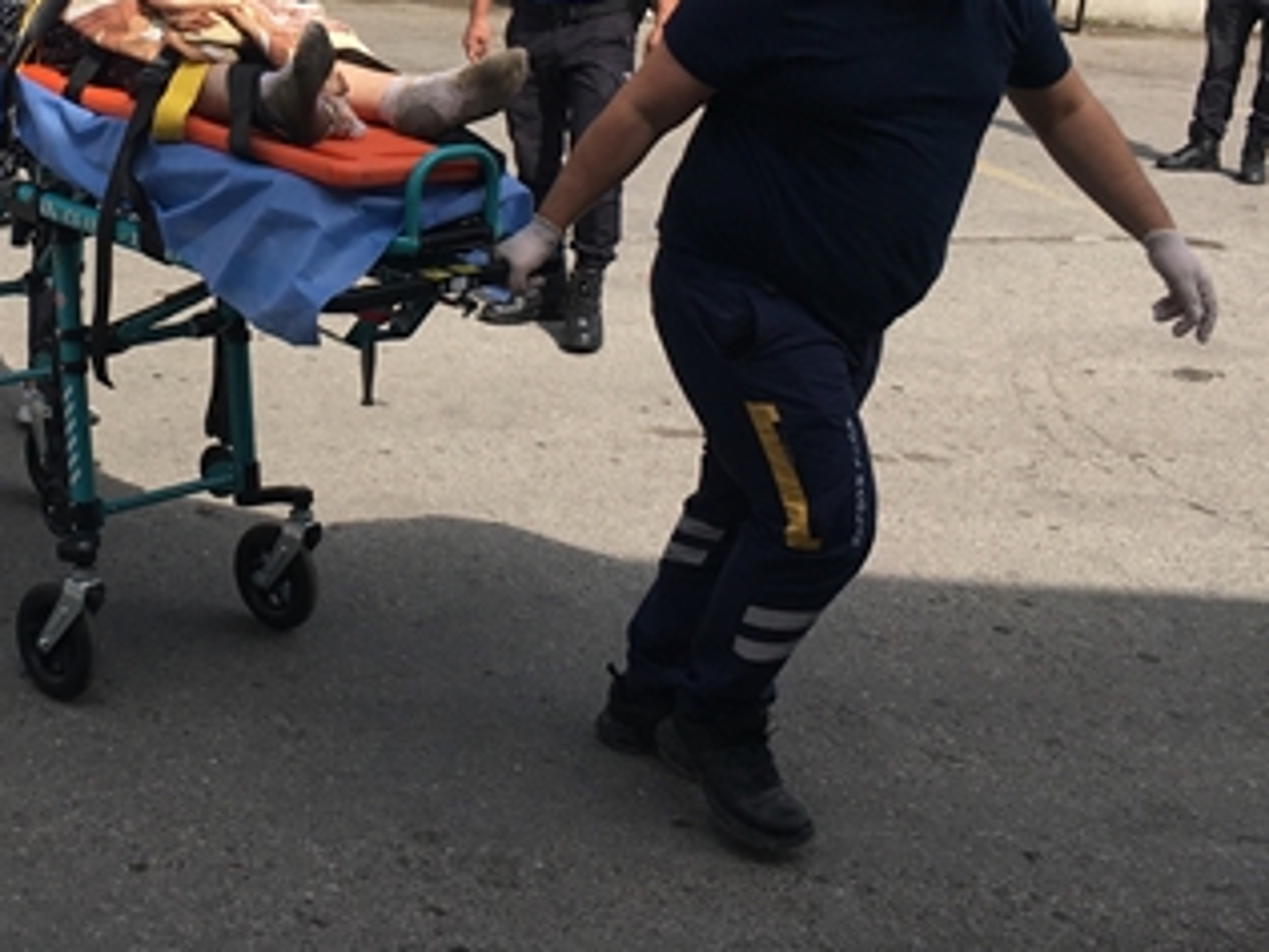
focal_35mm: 55
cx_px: 197
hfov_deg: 33.6
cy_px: 68
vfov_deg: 25.6
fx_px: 2016
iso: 25
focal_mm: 4.15
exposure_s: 1/2024
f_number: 2.2
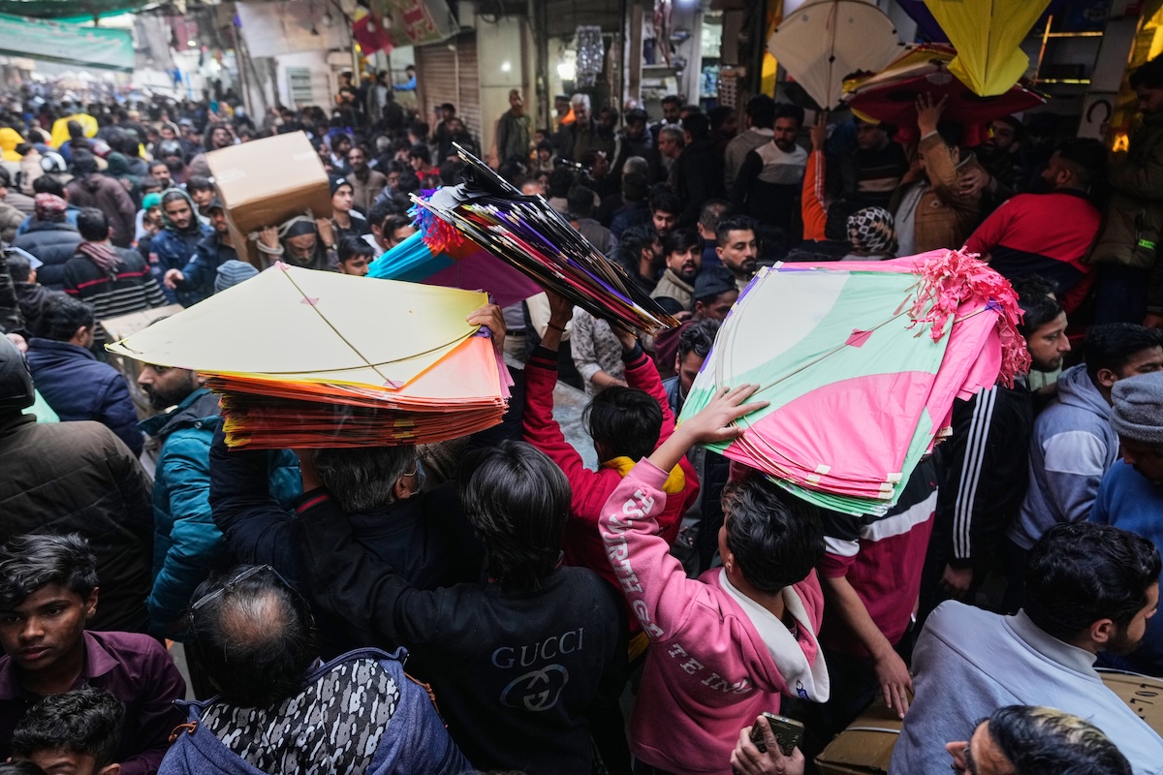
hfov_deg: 78.6
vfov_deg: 57.2
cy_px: 388
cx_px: 582
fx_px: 711
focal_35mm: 22
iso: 1000
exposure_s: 1/320
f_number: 3.2
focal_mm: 22
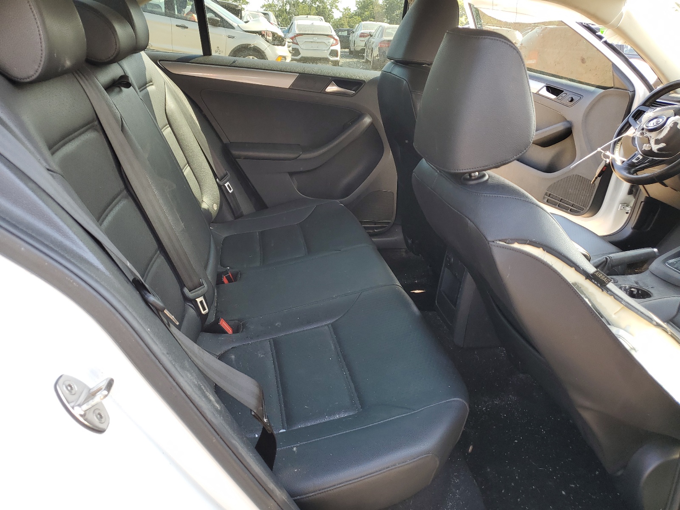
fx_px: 511
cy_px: 255
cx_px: 340
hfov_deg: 67.3
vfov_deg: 53.1
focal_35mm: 26
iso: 50
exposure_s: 1/192
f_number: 1.5
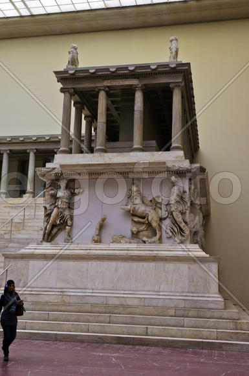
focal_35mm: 42
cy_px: 188
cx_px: 124
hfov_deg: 31.8
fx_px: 437
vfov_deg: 46.5
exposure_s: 1/60
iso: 800
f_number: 4
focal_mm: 28
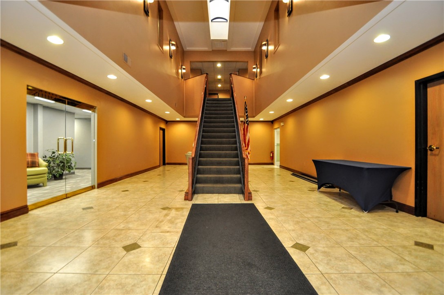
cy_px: 148
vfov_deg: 77.1
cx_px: 222
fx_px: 185
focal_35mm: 15
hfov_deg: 100.5
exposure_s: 1/60
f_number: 4
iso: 800
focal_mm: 10
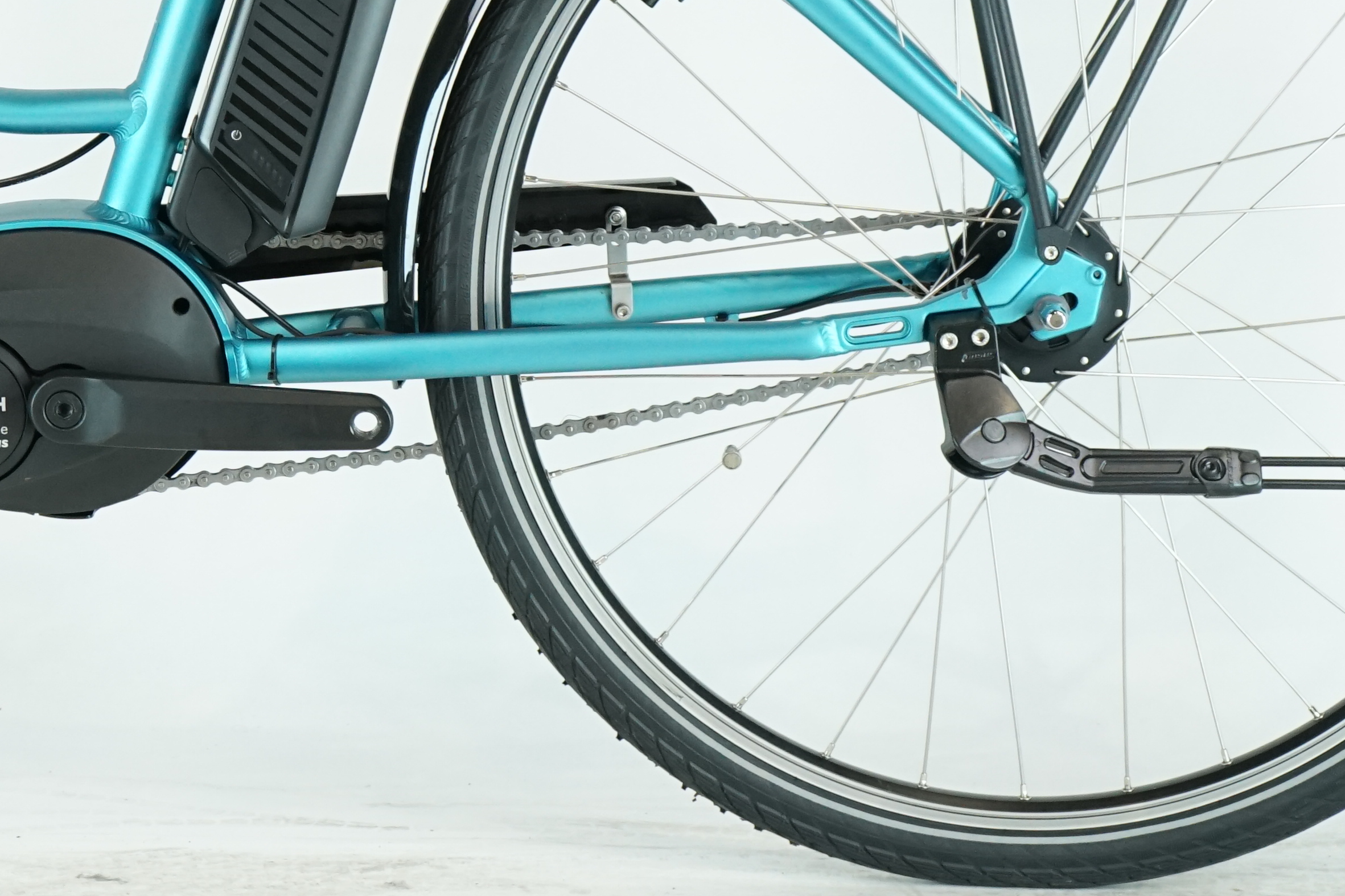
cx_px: 43
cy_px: -157
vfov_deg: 8.5
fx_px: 5977
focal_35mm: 160
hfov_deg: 12.7
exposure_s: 1/200
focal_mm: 63
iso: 1600
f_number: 5.6
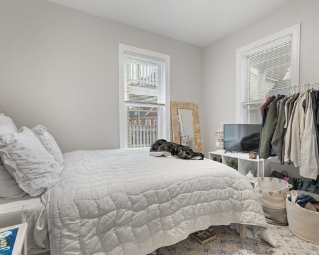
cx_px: 171
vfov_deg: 70.8
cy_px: 134
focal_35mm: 19
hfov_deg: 83.2
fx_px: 179
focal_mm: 16
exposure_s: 2.5
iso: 200
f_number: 8
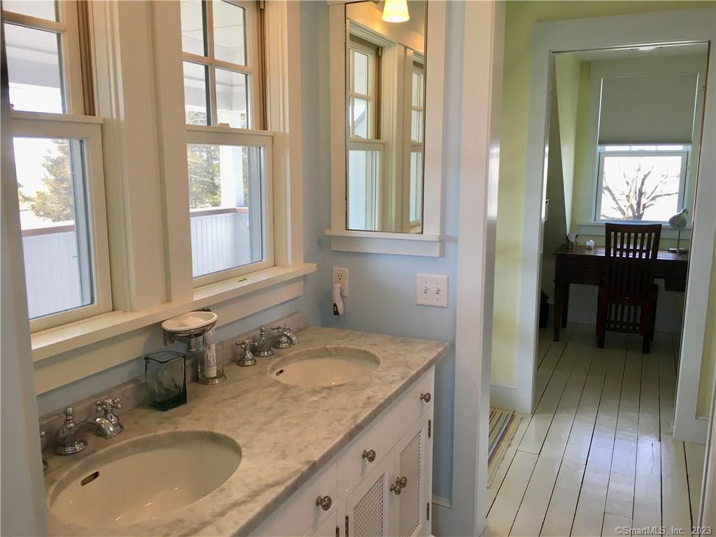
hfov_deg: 61.7
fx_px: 600
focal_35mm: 29
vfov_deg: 48.2
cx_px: 358
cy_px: 268
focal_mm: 4.15
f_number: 2.2
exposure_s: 1/40
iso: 25
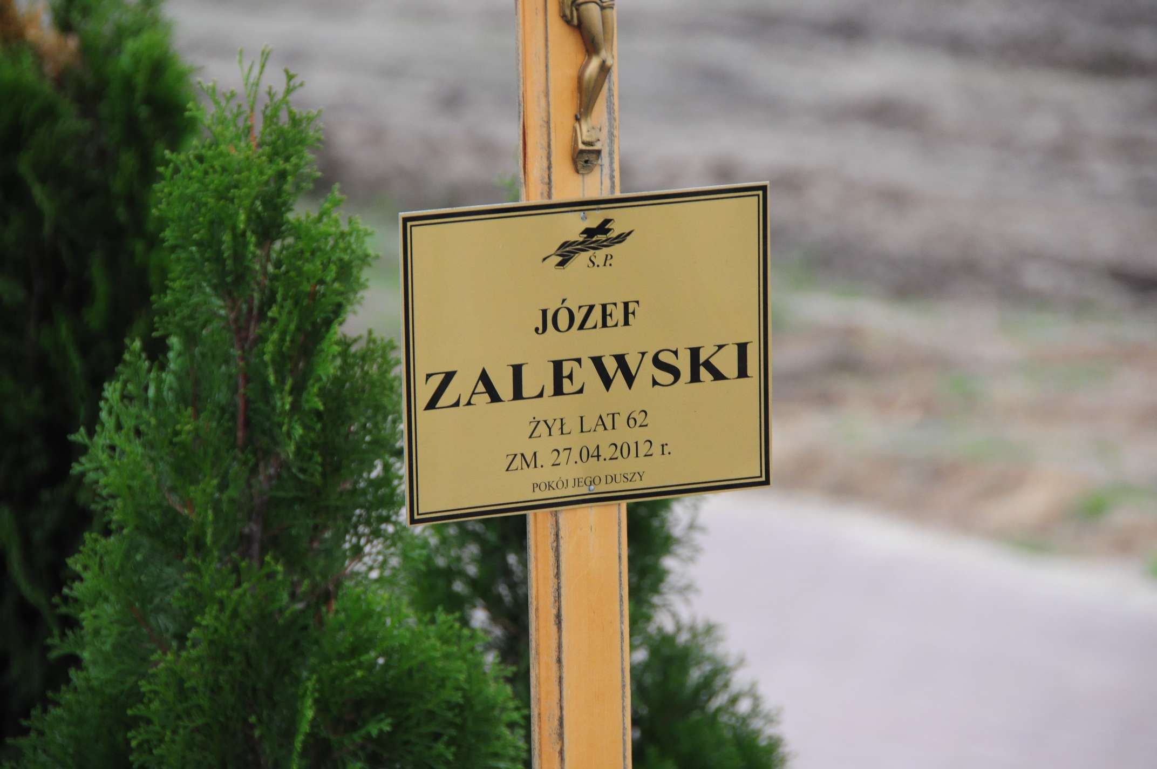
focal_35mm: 255
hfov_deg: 8.1
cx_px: 578
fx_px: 8185
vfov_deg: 5.4
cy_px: 384
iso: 800
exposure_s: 1/200
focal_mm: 170
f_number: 7.1
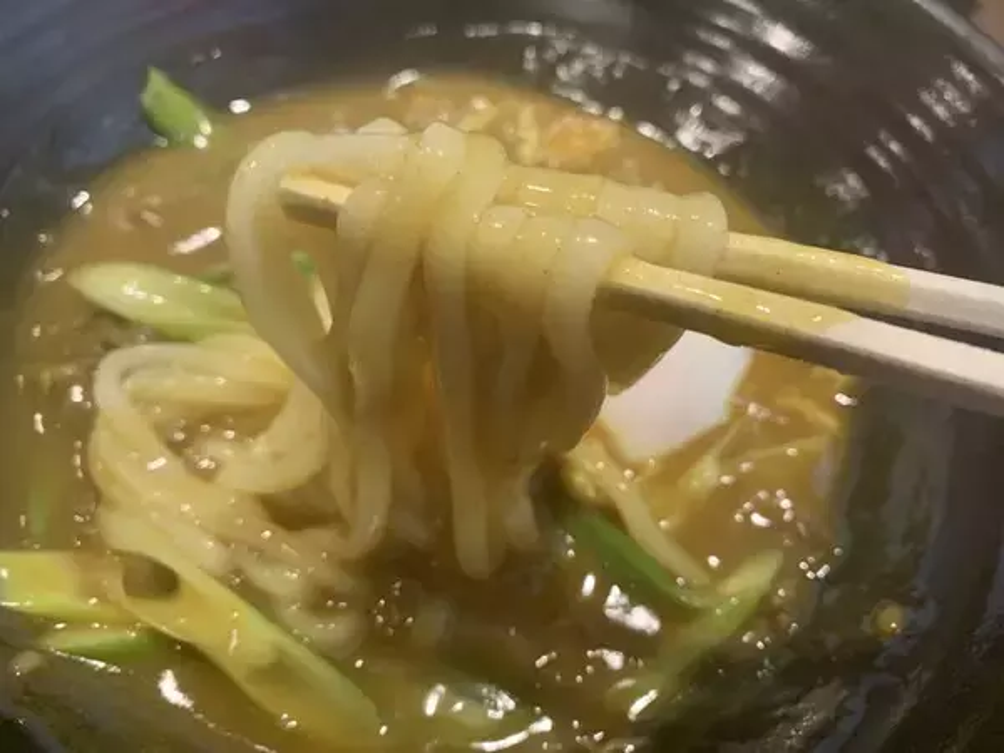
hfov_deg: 67.3
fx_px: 754
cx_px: 502
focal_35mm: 26
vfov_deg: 53.1
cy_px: 376
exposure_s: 1/60
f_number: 1.8
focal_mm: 4.25
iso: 160
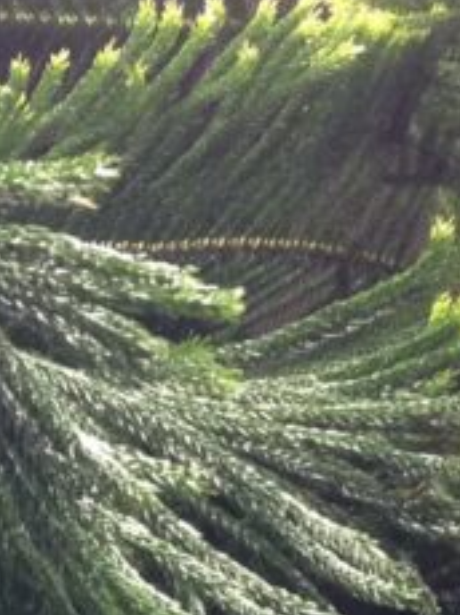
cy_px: 840
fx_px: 2609
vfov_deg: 12.9
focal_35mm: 147
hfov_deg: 10.0
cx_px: 53
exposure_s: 1/20
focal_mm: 4.12
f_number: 2.4
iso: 200
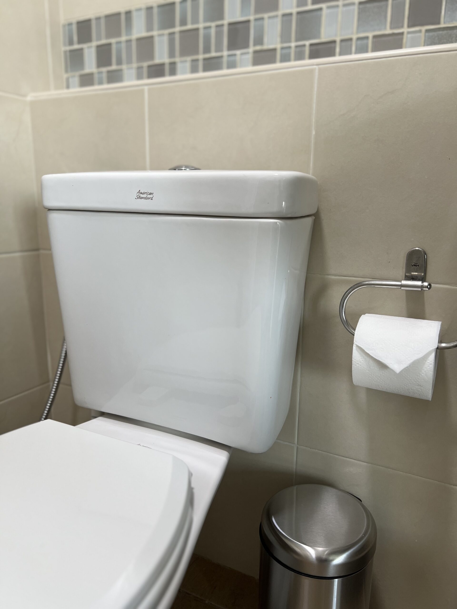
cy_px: 304
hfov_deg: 53.1
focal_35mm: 26
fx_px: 458
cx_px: 228
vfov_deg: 67.3
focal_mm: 5.7
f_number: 1.5
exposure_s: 1/100
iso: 80
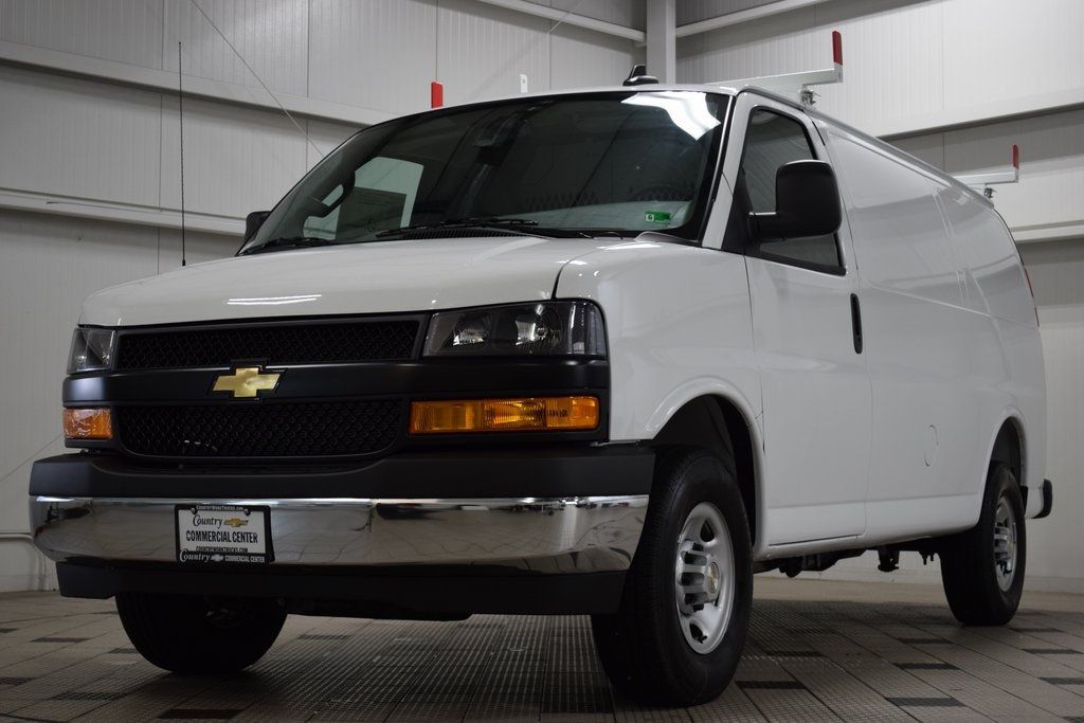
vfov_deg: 23.8
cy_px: 362
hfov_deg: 35.0
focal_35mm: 57
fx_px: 1716
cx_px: 542
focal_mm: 38
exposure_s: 1/60
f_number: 5
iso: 500
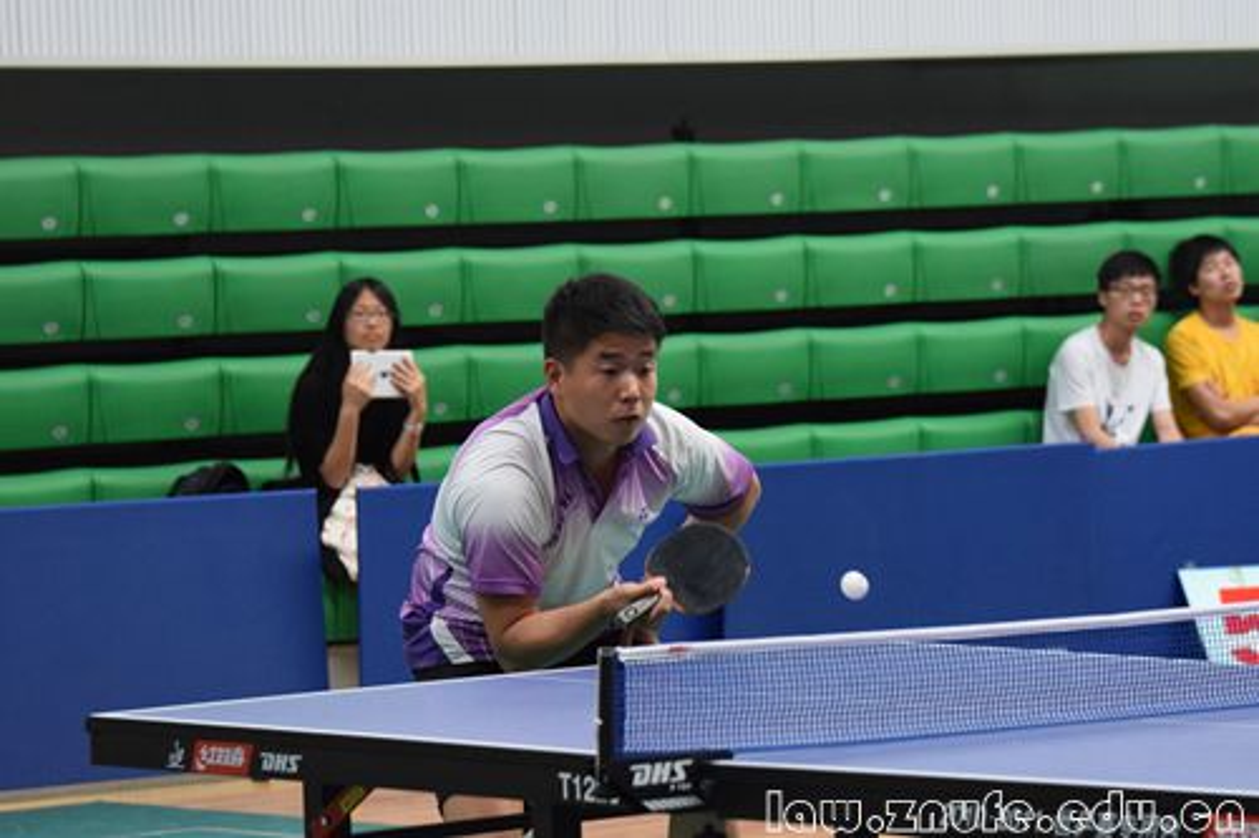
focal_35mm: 183
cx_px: 630
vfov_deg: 7.5
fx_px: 6397
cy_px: 419
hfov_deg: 11.2
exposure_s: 1/250
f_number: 5.6
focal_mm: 122
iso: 3200
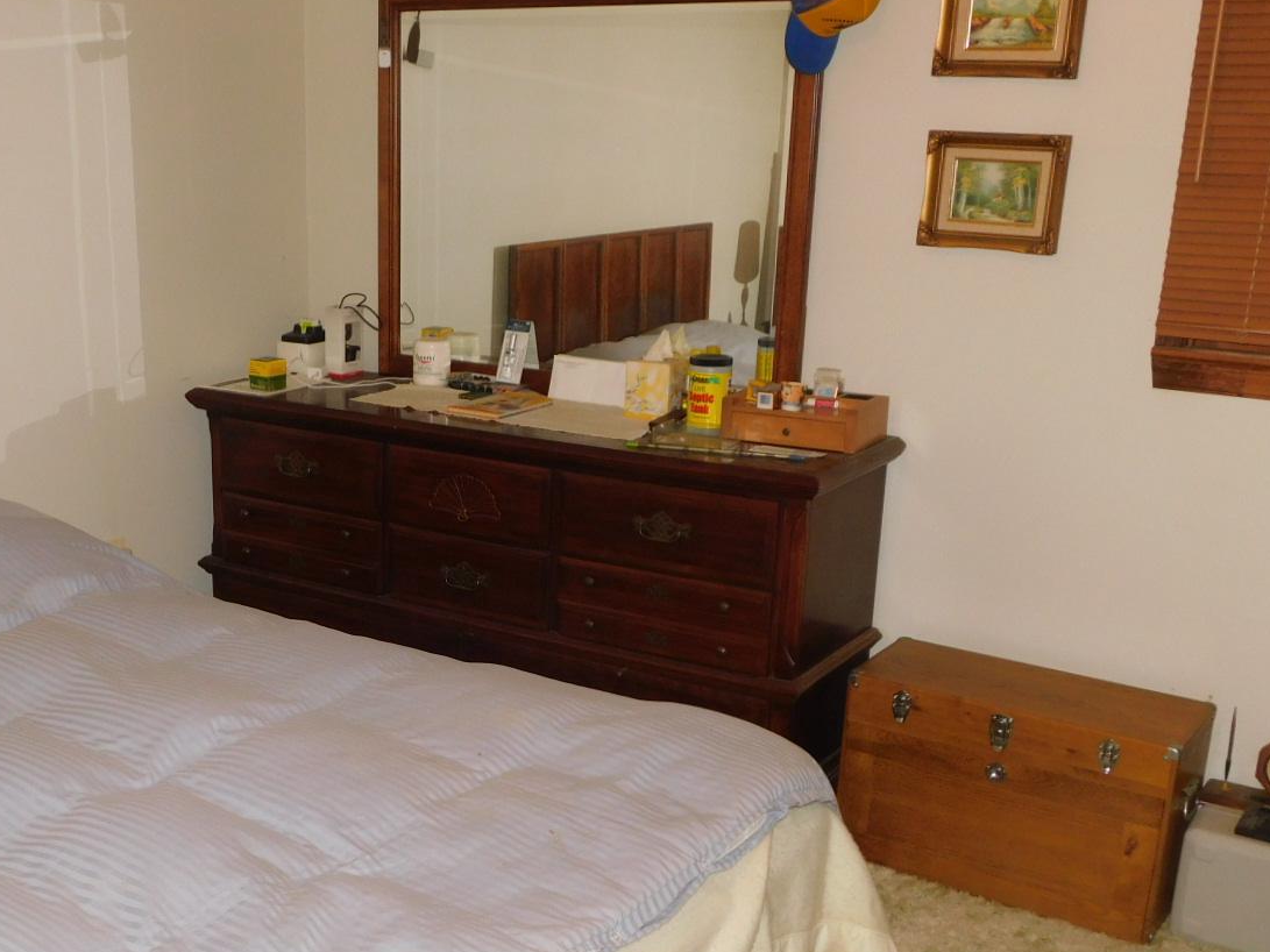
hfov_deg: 42.3
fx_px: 1614
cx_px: 418
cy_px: 634
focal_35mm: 44
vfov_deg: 32.6
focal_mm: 5.3
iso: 200
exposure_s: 1/30
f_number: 3.2
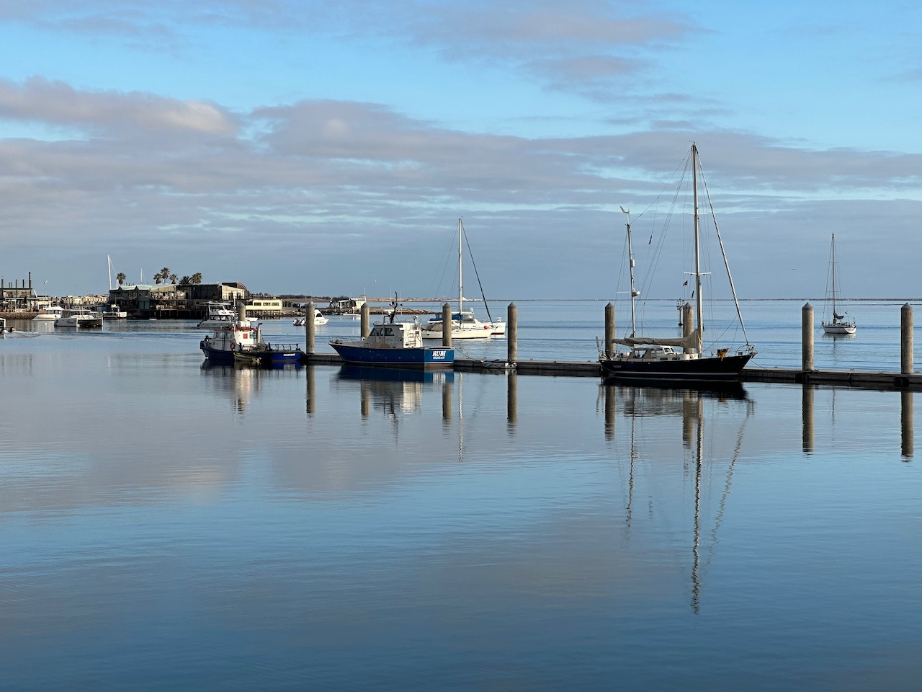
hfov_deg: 25.3
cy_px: 346
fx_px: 2051
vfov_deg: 19.1
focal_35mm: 77
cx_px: 461
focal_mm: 9
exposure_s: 1/585
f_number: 2.8
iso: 32
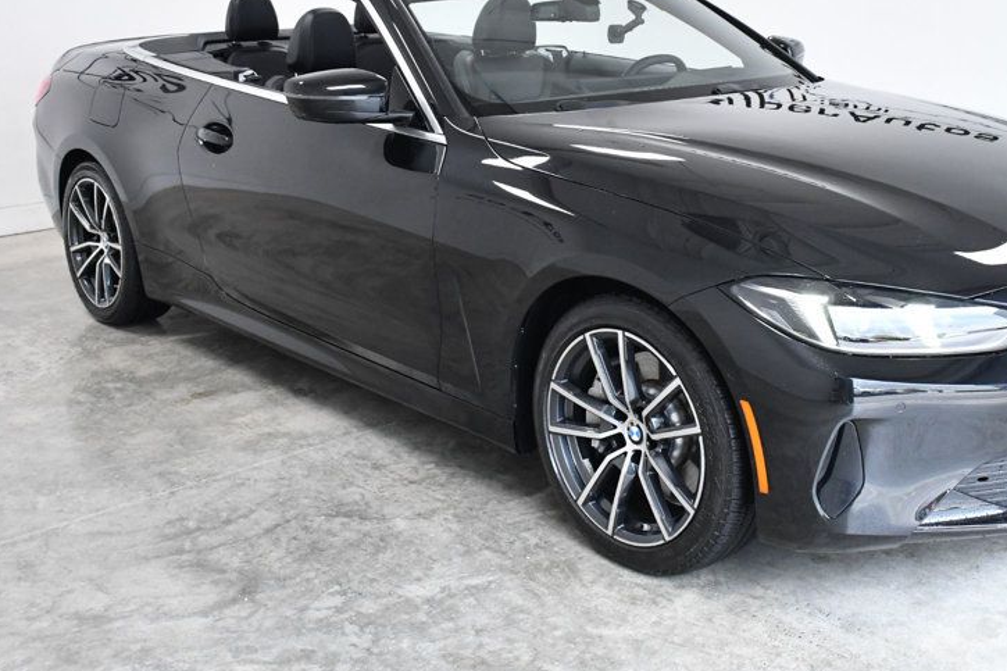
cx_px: 617
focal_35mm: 48
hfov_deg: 40.9
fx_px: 1342
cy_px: 243
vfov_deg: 27.9
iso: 2500
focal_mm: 23
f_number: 8
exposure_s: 1/250
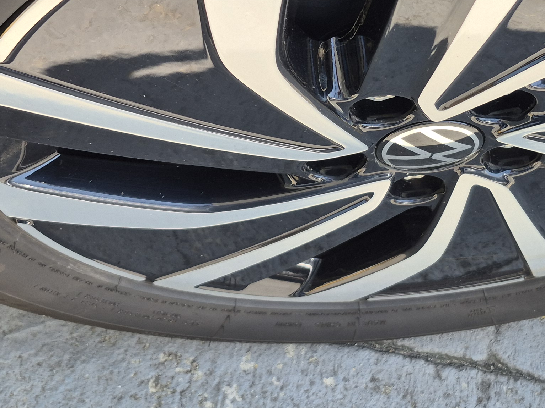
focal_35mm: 60
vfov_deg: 24.0
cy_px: 74
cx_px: 404
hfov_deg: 31.6
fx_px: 945
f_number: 1.8
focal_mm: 5.4
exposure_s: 1/211
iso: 25
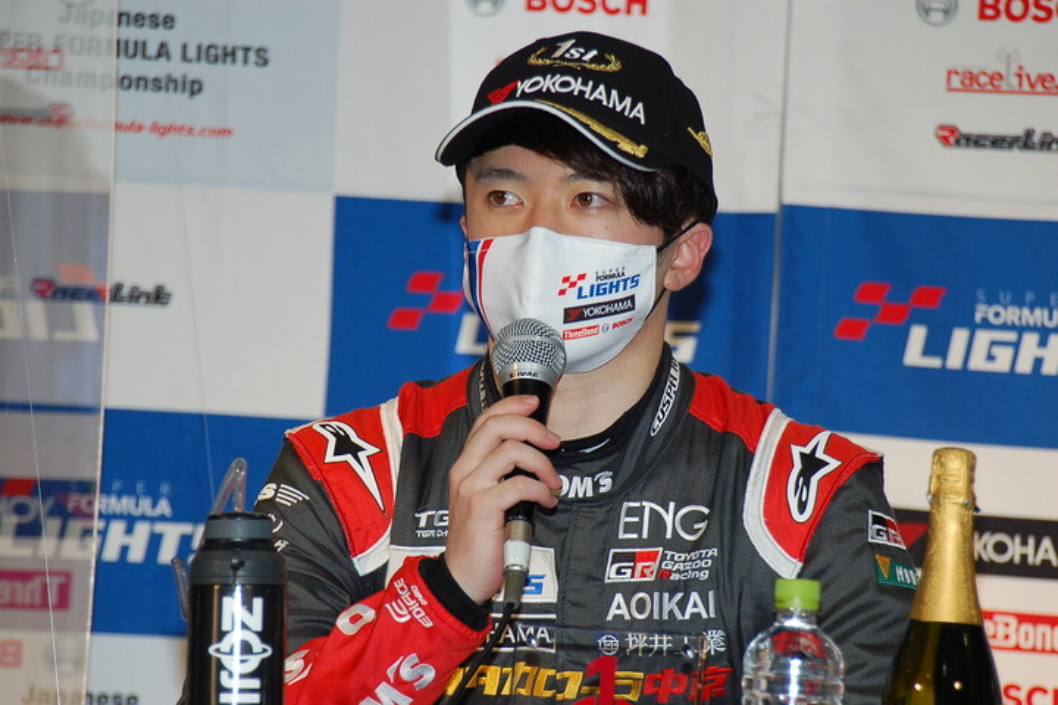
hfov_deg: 8.1
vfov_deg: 5.4
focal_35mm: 255
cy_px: 352
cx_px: 529
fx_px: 7494
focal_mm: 170
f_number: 5.6
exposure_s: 1/60
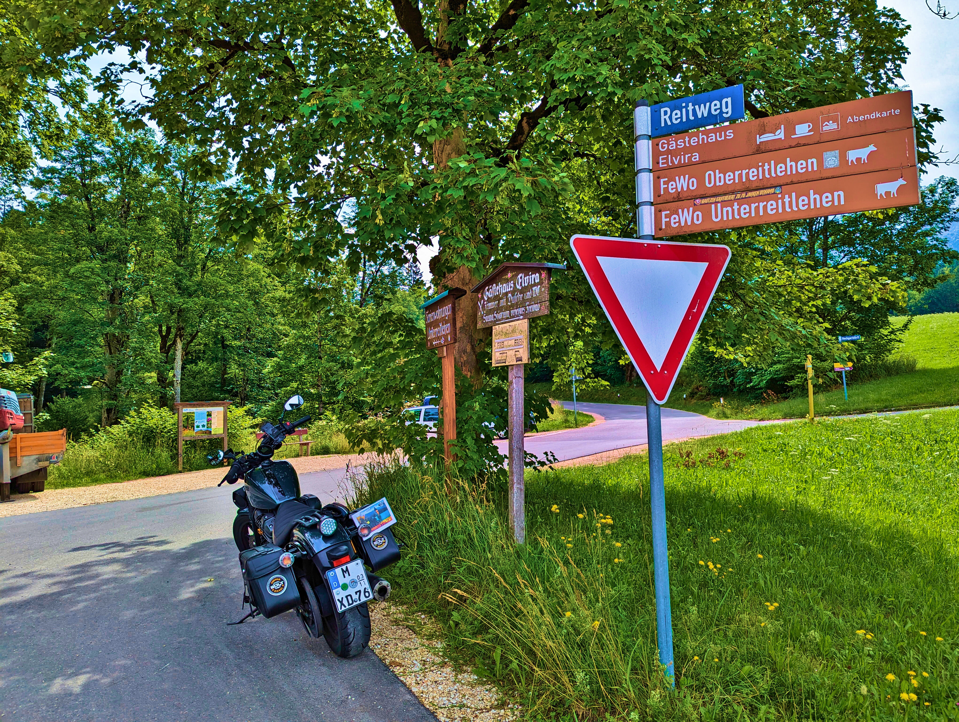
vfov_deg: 56.9
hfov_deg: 71.5
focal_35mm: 24
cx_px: 480
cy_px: 361
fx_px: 666
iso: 39
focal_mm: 6.81
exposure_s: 1/1490
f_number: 1.85
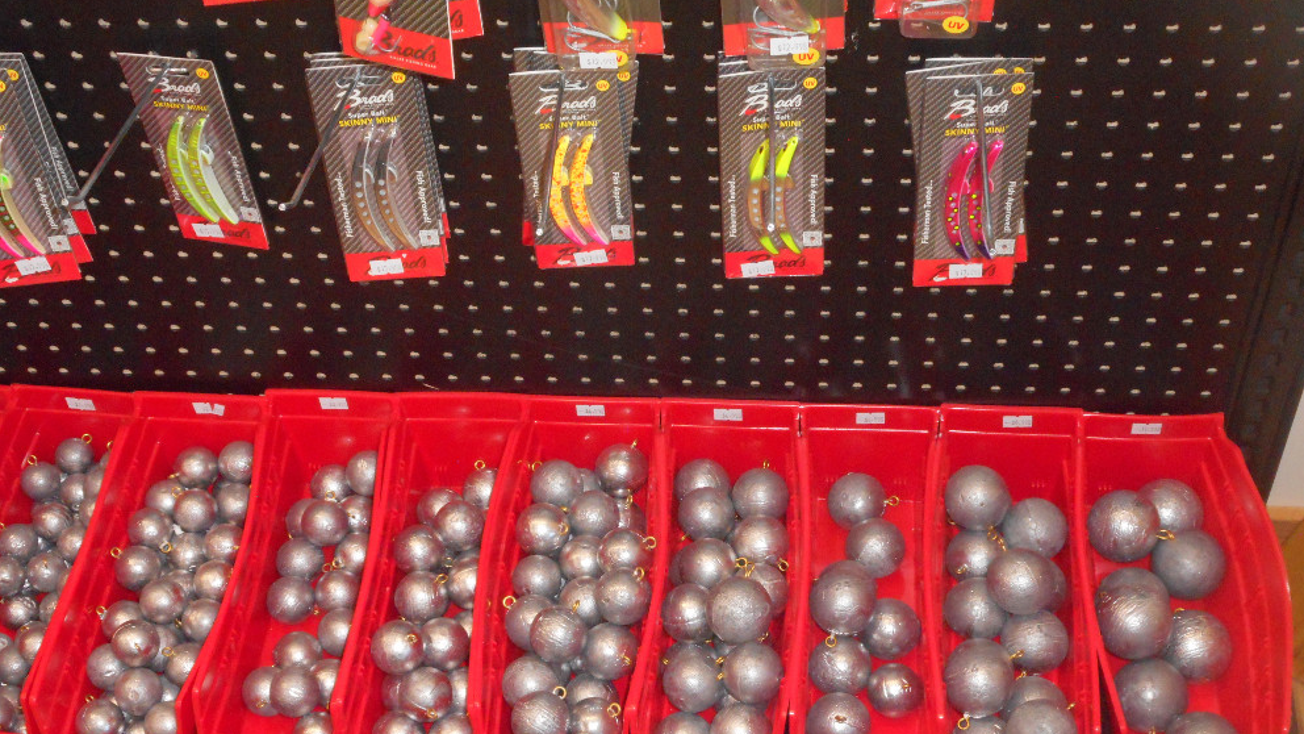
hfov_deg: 37.2
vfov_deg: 21.4
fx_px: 1936
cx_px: 656
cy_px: 466
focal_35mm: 56
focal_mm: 9.1
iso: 450
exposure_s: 1/60
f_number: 4.9
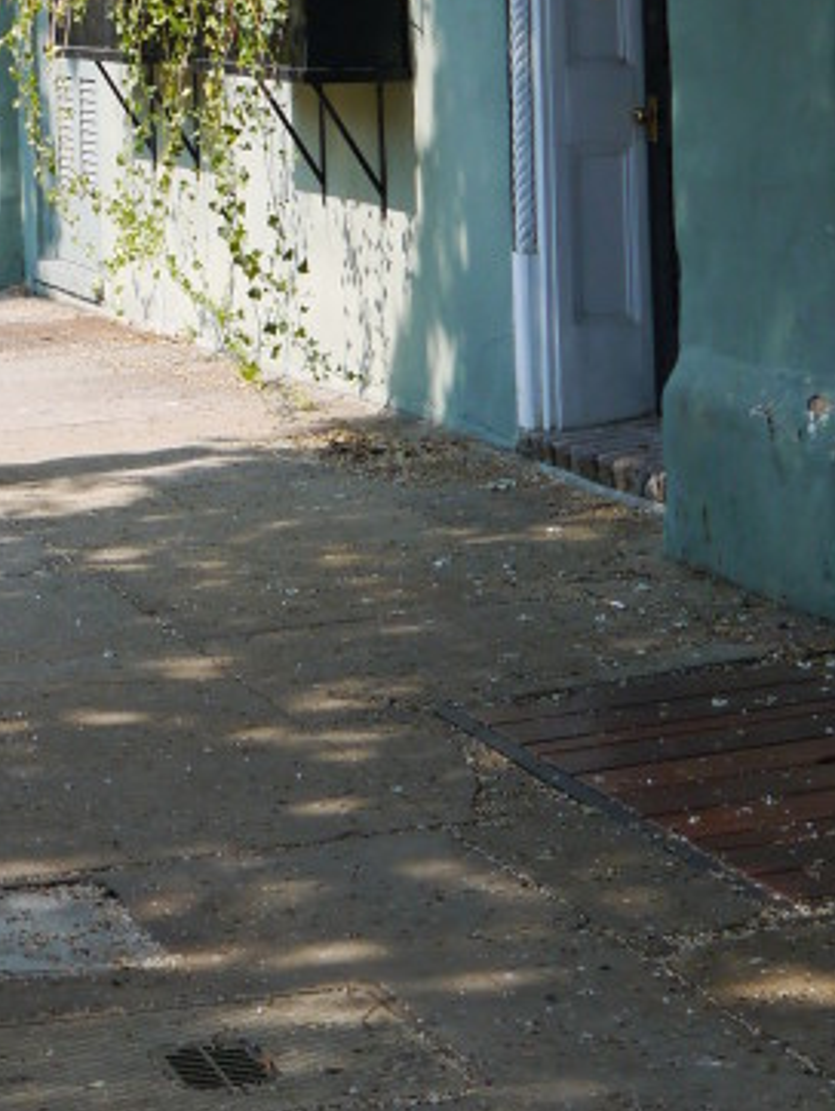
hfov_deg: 12.9
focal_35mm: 113
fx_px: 3630
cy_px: -147
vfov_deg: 16.8
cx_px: -98
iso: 160
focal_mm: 20
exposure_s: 1/250
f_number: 7.1
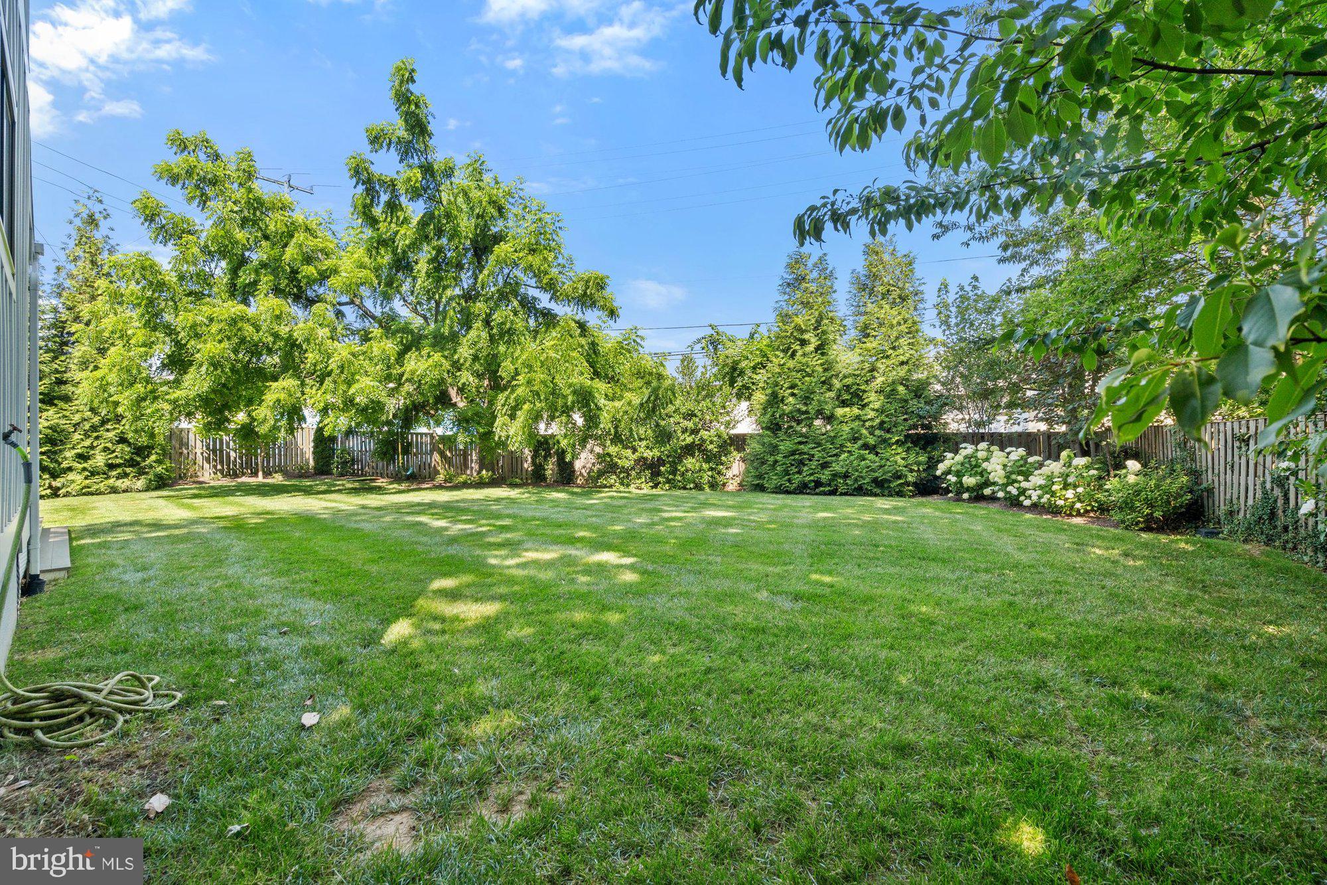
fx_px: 590
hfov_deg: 96.7
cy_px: 442
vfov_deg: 73.7
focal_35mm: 16
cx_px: 664
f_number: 11
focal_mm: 16
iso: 320
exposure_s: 1/125
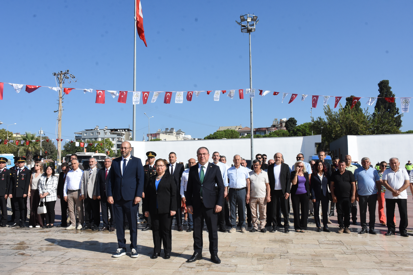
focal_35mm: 33
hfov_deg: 57.2
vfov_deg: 40.0
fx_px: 379
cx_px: 206
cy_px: 138
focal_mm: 22
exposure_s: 1/800
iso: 800
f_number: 14
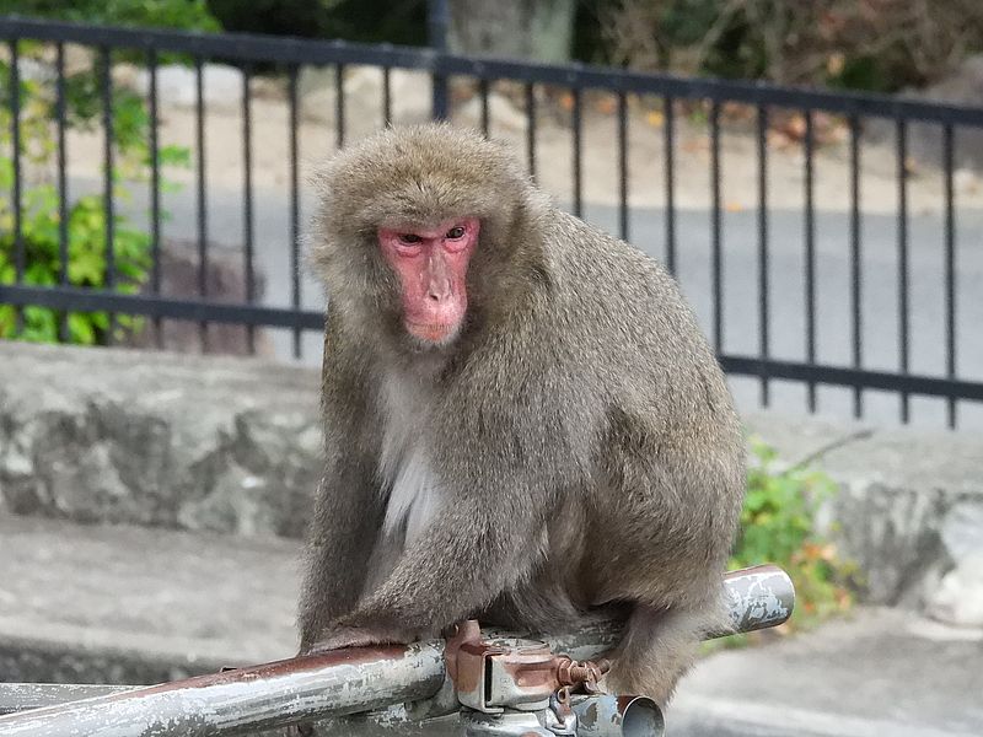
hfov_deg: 6.2
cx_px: 492
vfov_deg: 4.6
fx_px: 9087
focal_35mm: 320
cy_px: 368
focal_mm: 57.1
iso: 1600
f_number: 5
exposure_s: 1/640
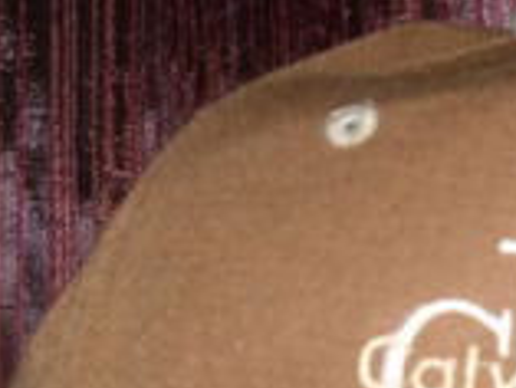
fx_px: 1596
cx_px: 404
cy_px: 506
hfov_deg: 18.2
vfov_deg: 13.4
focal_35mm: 107
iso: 80
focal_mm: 6.3
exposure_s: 1/45
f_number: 3.5
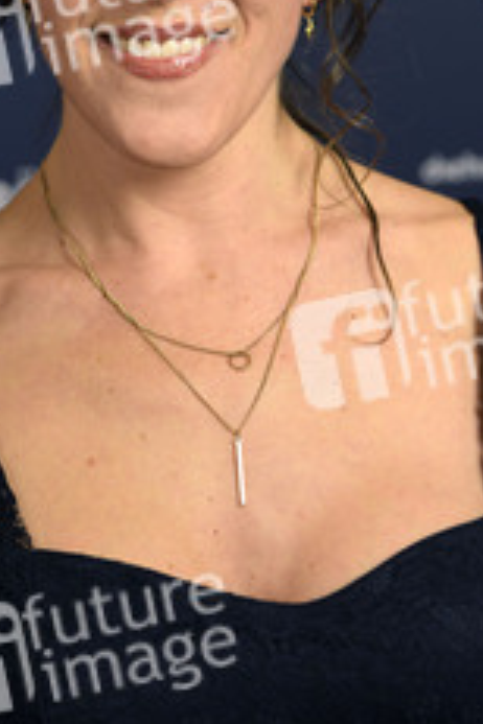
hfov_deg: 15.2
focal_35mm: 90
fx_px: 1811
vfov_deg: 22.4
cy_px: 179
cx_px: 166
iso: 640
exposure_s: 1/320
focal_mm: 52
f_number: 5
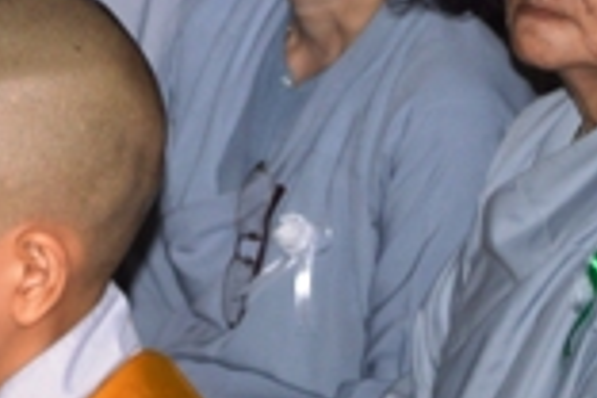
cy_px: -161
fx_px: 5091
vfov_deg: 4.5
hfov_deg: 6.7
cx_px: -88
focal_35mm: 307
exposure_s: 1/60
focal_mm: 50
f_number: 5.6
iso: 100
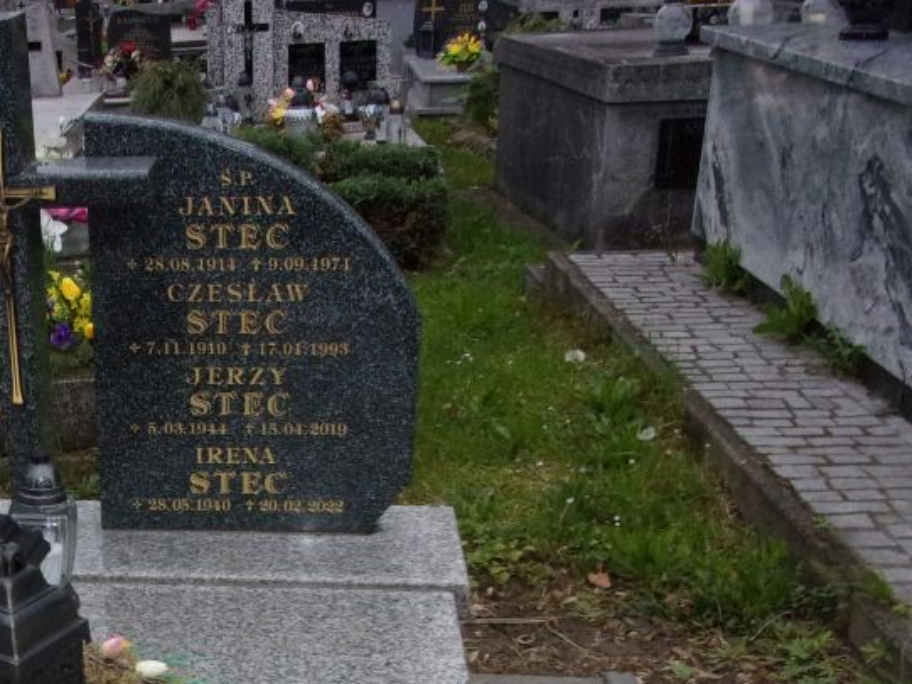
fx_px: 1397
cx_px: 135
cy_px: 586
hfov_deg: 34.6
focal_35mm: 53
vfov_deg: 26.8
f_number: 3.9
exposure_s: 1/34
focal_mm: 5.1
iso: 200
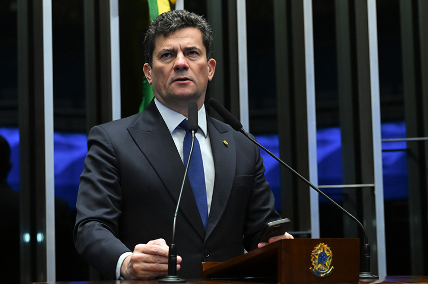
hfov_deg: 18.6
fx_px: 1305
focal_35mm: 110
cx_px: 214
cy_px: 142
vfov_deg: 12.4
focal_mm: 110
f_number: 5
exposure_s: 1/125
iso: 5000
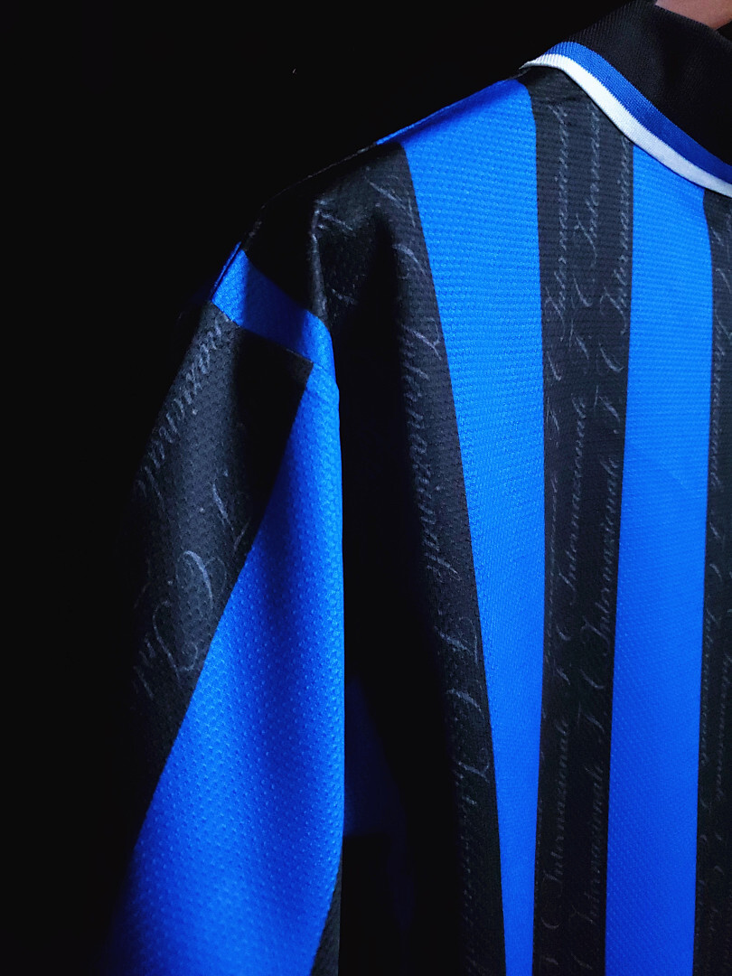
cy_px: 488
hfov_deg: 53.1
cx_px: 366
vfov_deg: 67.3
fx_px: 733
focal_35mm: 26
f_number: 1.5
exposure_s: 1/90
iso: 400
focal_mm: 4.3
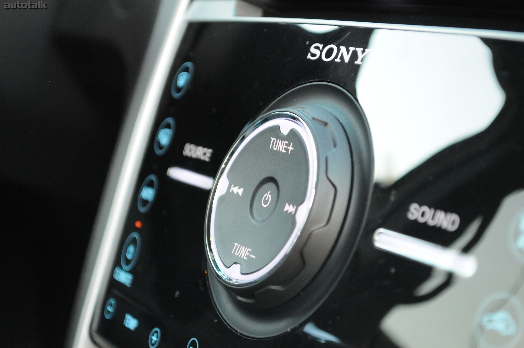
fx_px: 1199
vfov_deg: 16.5
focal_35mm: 82
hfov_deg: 24.6
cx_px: 262
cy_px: 174
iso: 2500
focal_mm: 55
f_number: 5.6
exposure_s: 1/100
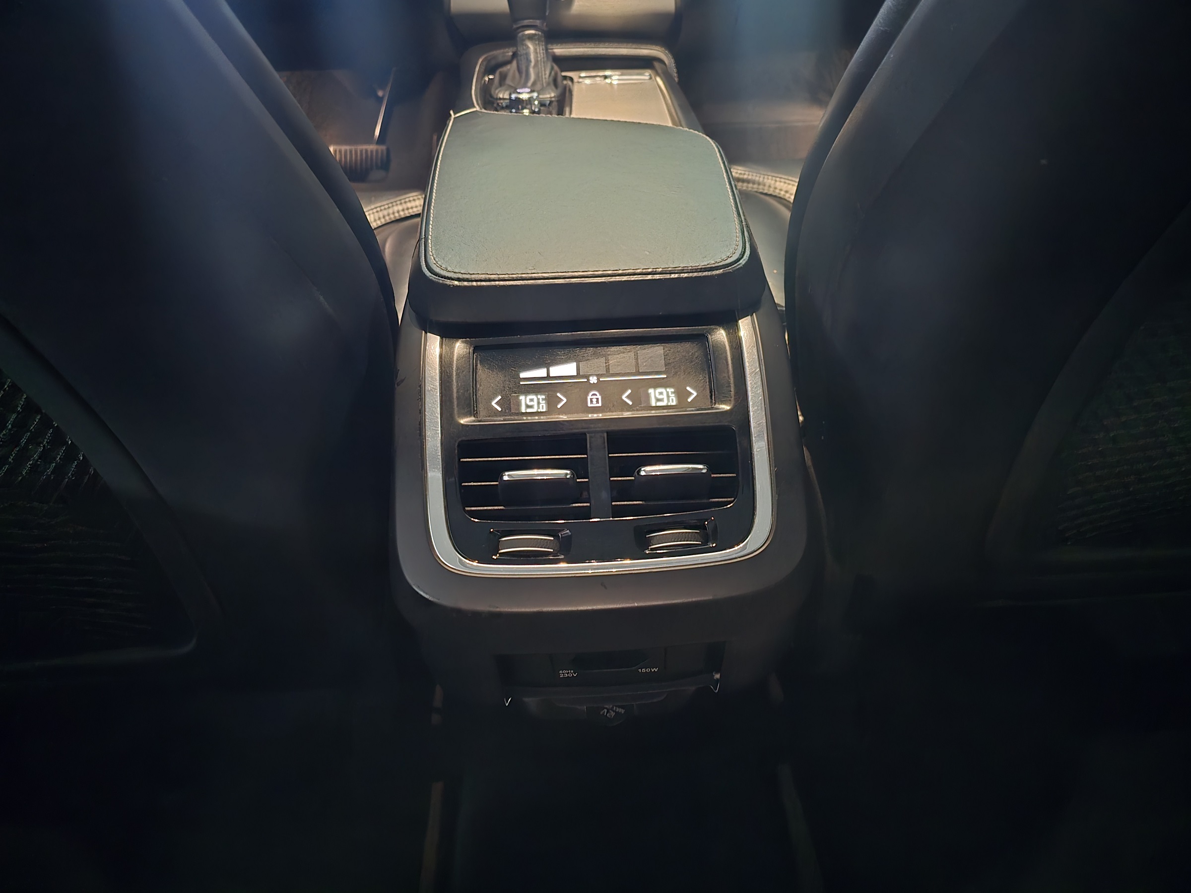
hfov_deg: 73.9
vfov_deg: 58.9
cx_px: 596
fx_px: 791
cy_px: 446
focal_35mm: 23
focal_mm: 6.3
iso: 3200
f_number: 1.7
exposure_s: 1/9.99
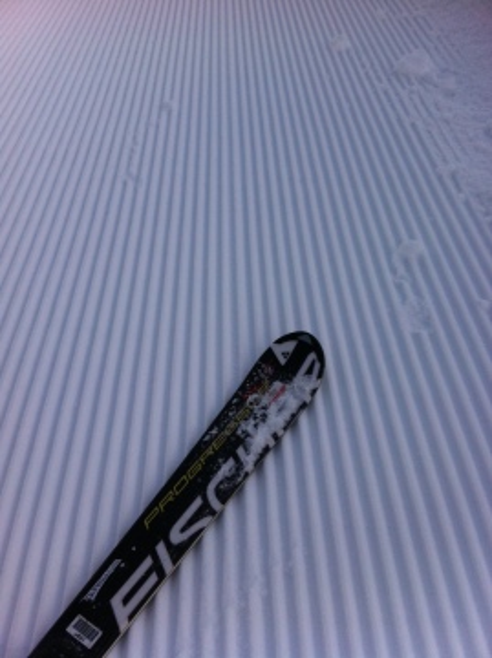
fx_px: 665
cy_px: 329
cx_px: 246
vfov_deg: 52.7
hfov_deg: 40.6
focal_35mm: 35
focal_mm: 3.85
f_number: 2.8
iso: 80
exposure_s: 1/1257
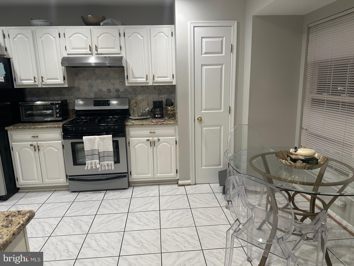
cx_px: 177
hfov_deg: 71.6
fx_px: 245
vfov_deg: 56.8
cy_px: 133
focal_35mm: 24
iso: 100
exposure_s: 1/62
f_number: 1.78
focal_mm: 6.86
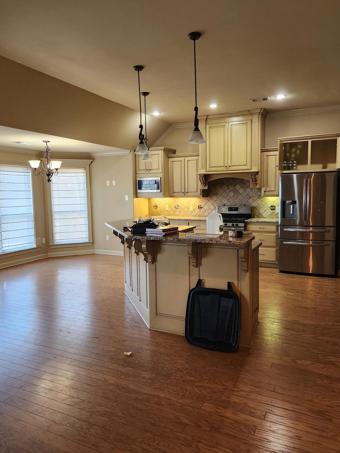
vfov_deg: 69.4
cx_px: 177
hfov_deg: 54.9
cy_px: 220
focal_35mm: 25
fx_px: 327
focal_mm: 5.4
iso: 400
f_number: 1.8
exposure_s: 1/120
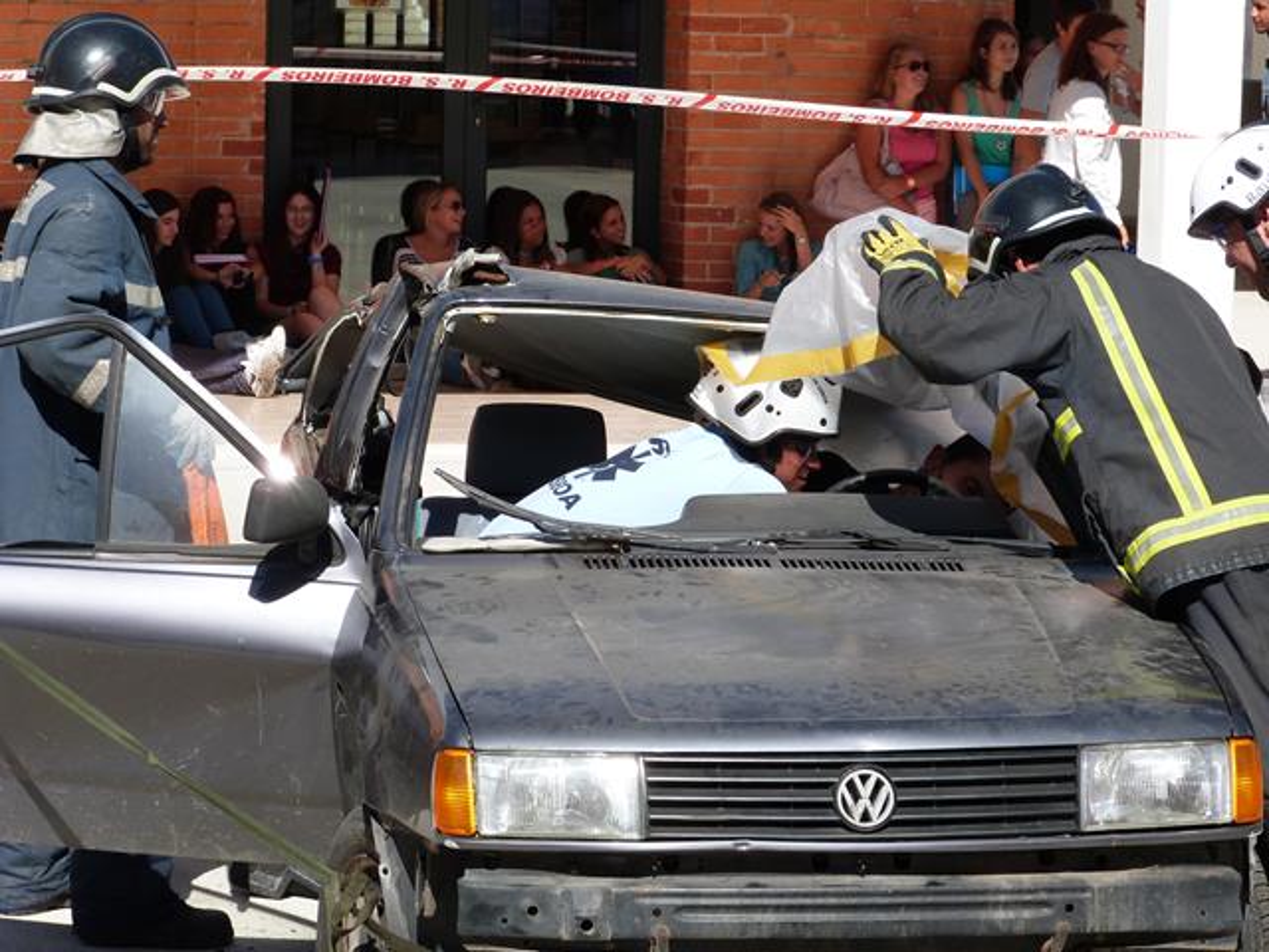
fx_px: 4912
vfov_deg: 11.1
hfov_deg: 14.7
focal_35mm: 134
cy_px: 476
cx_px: 634
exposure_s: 1/400
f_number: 5.6
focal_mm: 24.2
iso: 100
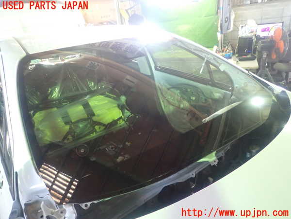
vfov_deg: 54.9
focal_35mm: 25
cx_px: 146
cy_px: 110
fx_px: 210
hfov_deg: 69.4
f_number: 2
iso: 400
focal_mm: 4.5
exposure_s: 1/30
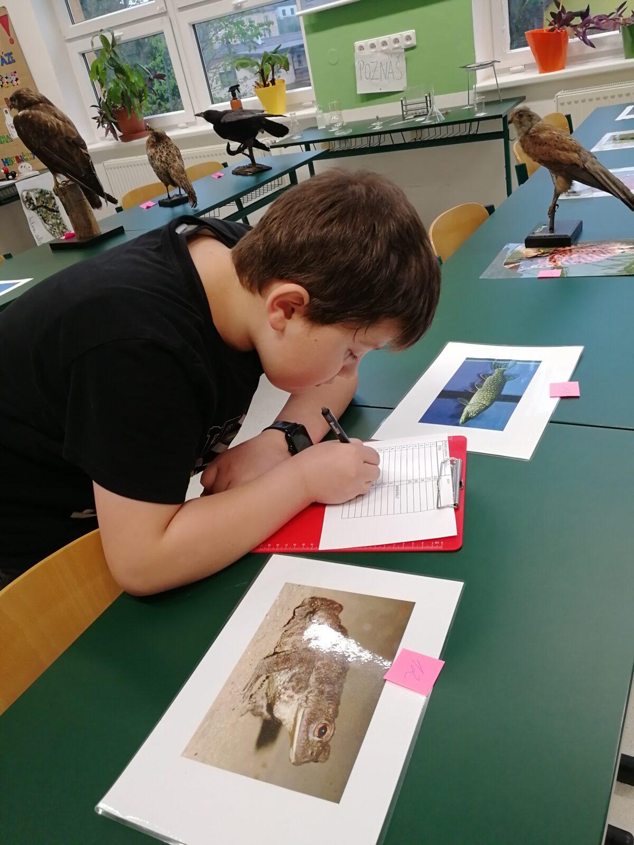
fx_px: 659
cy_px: 422
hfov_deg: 51.4
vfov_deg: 65.3
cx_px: 317
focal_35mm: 27
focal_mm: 3.95
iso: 160
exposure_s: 1/50
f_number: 2.2
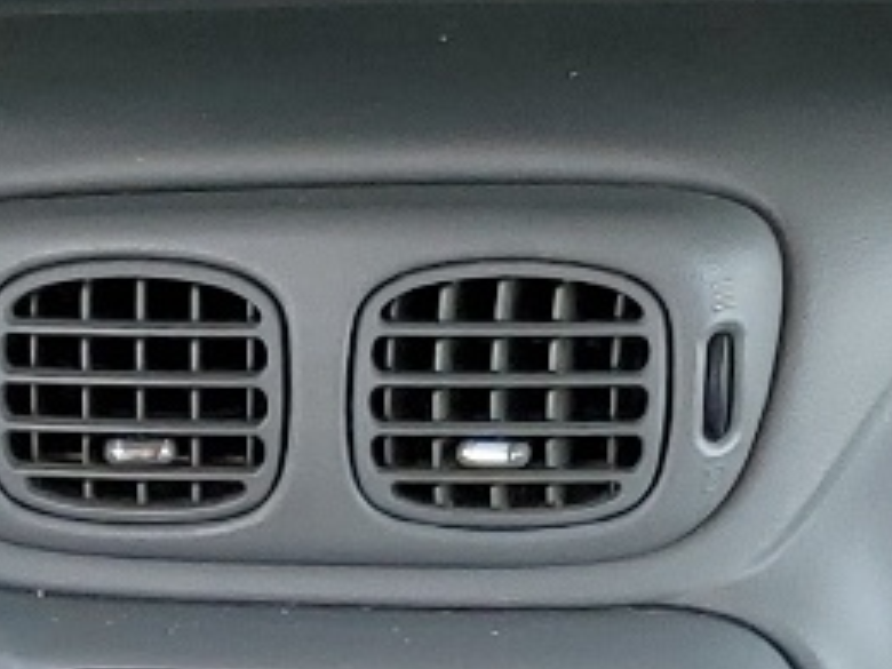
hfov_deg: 12.2
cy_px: 2021
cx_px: 51
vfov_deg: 8.0
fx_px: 4123
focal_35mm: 160
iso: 55
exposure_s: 1/120
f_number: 1.5
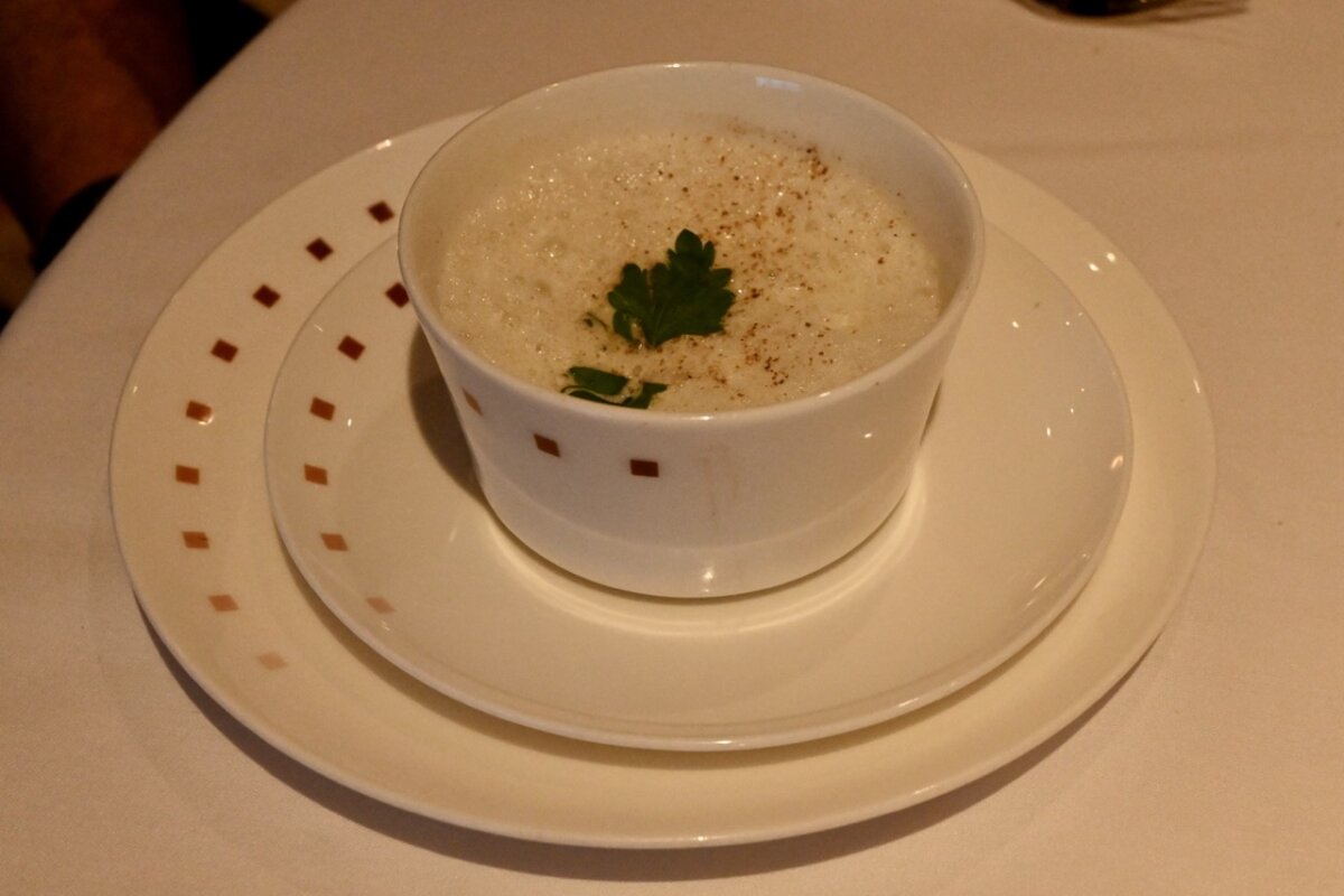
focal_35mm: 51
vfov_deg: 26.5
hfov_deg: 38.9
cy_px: 448
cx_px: 672
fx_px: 1904
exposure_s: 1/60
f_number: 5
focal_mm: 34
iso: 4500
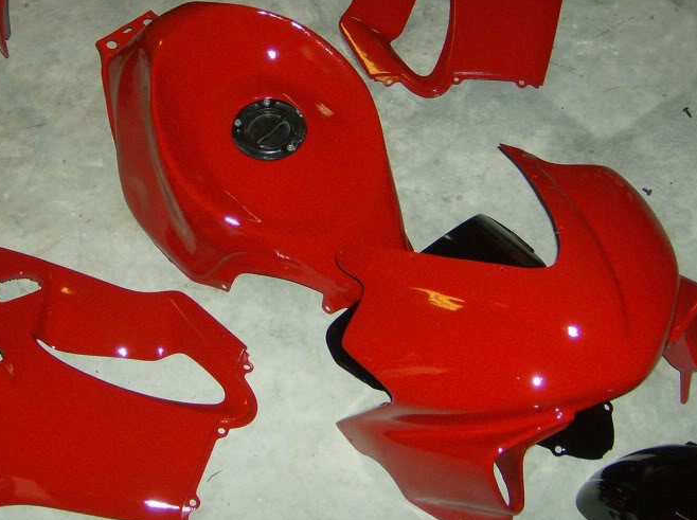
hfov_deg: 34.2
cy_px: 174
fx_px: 1126
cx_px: 247
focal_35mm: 56
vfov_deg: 25.9
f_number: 2.8
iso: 200
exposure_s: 1/60
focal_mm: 6
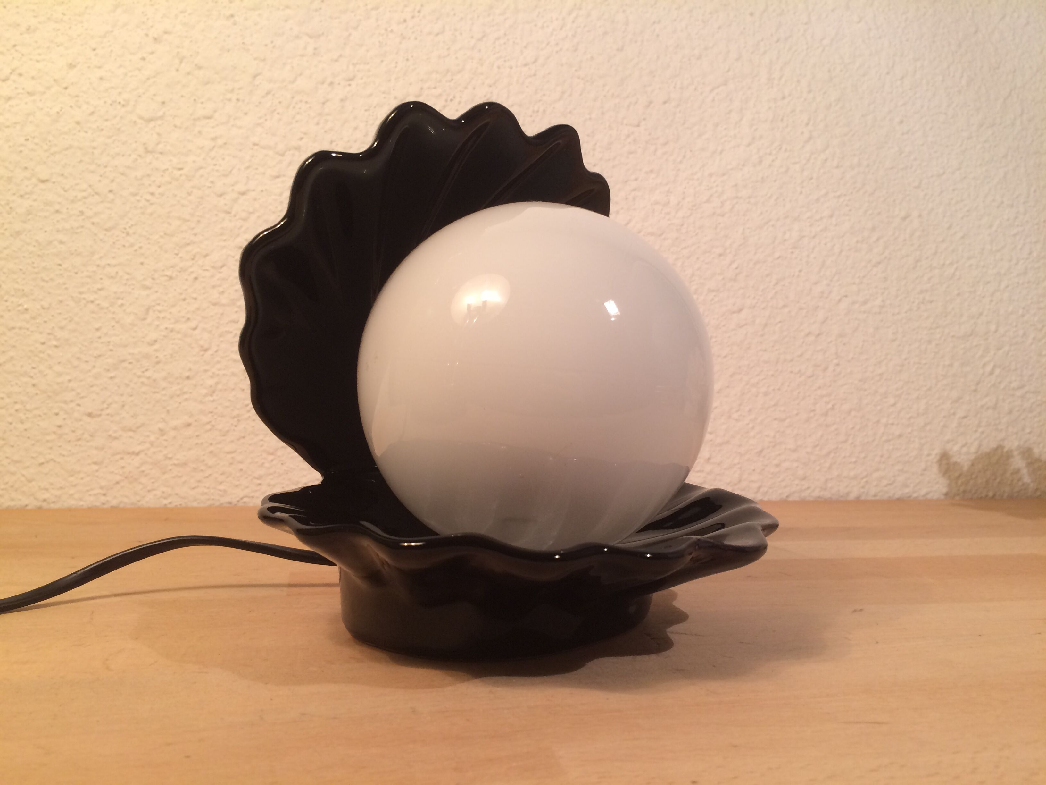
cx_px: 523
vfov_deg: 48.2
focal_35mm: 29
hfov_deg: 61.7
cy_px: 392
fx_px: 876
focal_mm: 4.15
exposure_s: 1/33
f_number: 2.2
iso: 64
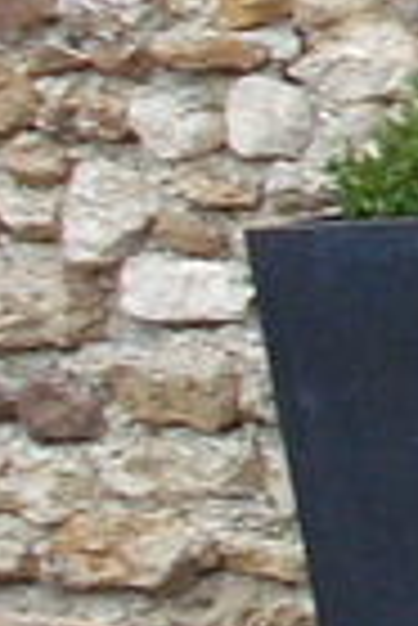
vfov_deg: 6.0
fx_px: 5924
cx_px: 2292
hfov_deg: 3.6
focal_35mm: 341
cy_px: -239
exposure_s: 1/60
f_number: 7.7
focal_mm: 6.3
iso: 80
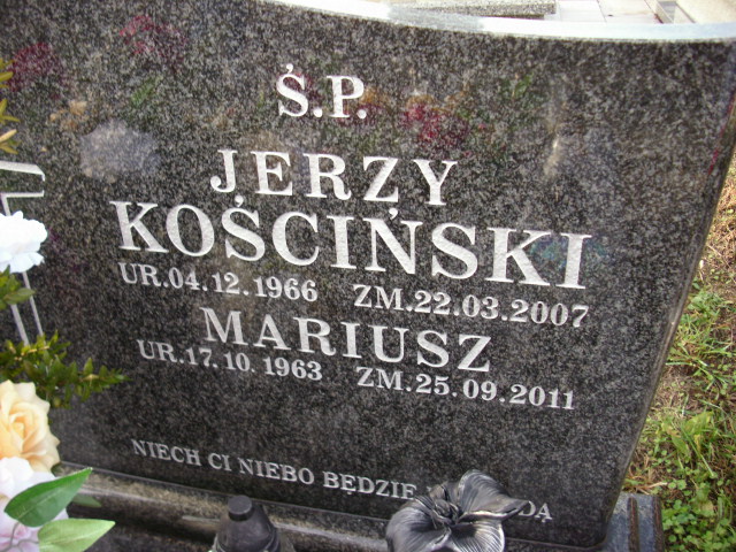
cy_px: 276
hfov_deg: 50.1
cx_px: 368
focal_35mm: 37
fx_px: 787
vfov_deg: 38.7
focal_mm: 6.2
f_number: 2.8
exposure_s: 1/100
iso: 50
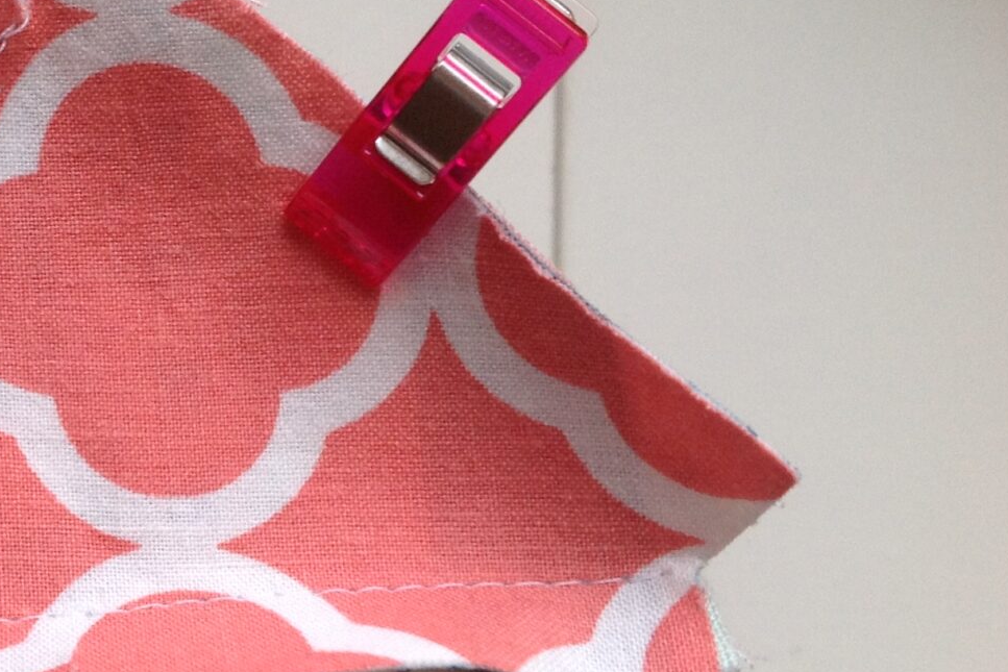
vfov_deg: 17.7
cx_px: 21
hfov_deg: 25.2
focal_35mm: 77
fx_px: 2156
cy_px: 390
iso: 64
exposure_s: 1/24
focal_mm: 4.28
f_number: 2.4
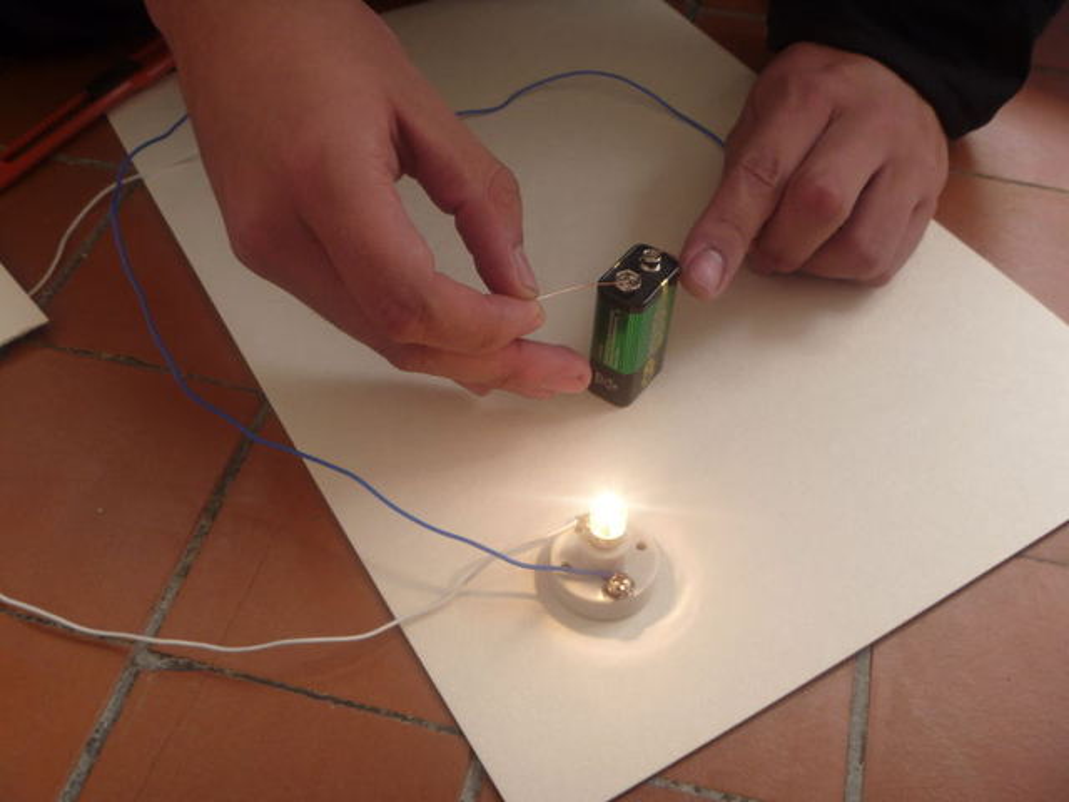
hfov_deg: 52.6
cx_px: 534
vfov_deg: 40.7
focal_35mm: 35
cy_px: 401
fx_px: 1081
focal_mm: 6.3
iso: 80
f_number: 3.5
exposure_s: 1/50
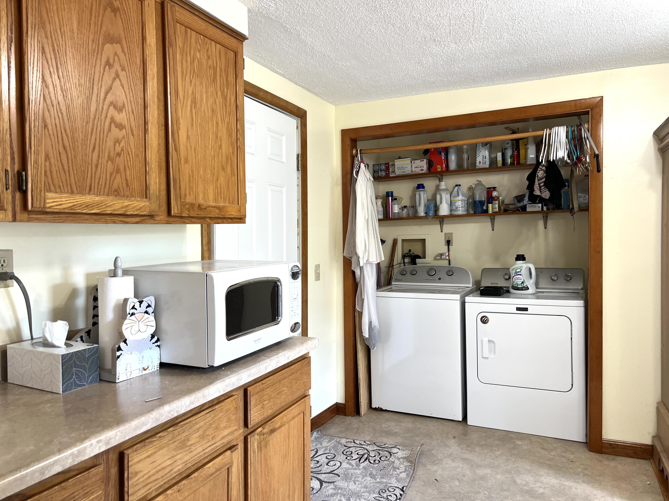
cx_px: 334
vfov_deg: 53.1
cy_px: 250
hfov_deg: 67.3
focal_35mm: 26
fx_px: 502
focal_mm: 5.7
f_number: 1.5
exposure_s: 1/60
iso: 80
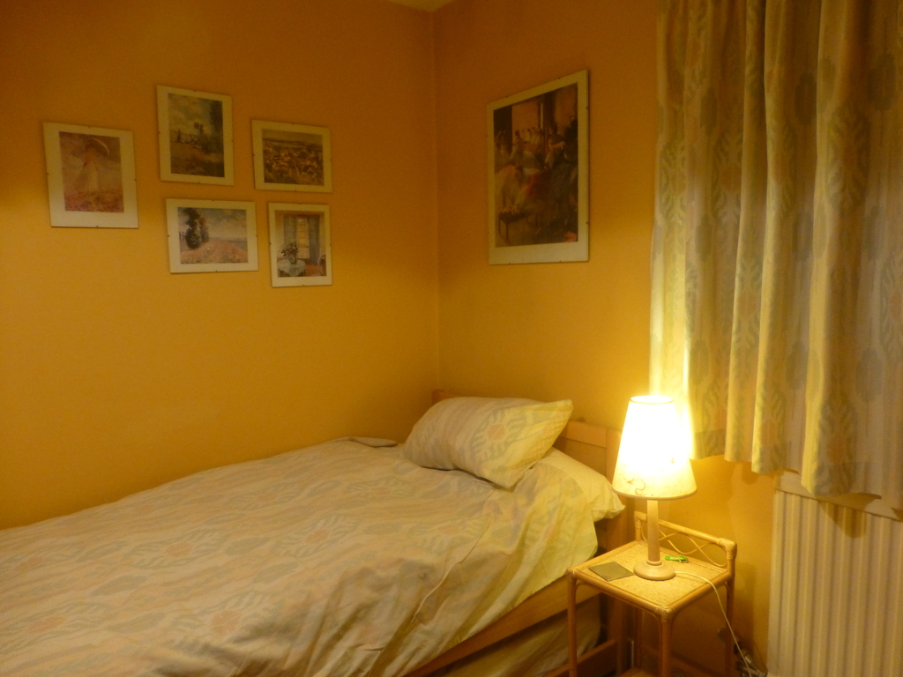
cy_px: 338
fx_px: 626
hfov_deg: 71.6
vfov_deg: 56.8
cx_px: 452
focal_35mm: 24
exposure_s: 1/25
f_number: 3.3
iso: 400
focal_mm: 4.3
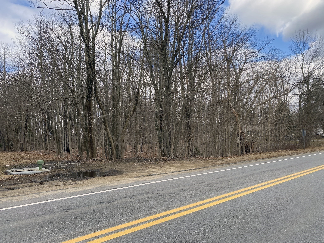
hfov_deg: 67.3
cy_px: 122
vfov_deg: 53.1
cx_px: 162
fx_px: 243
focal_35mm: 26
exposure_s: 1/1007
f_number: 1.8
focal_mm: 4.25
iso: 32
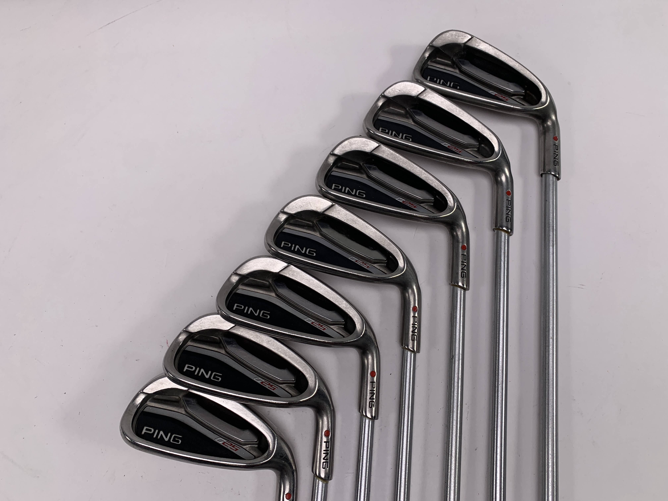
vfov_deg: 53.1
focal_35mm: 26
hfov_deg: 67.3
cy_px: 250
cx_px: 334
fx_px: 502
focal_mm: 4.25
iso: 25
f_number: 1.8
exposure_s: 1/337
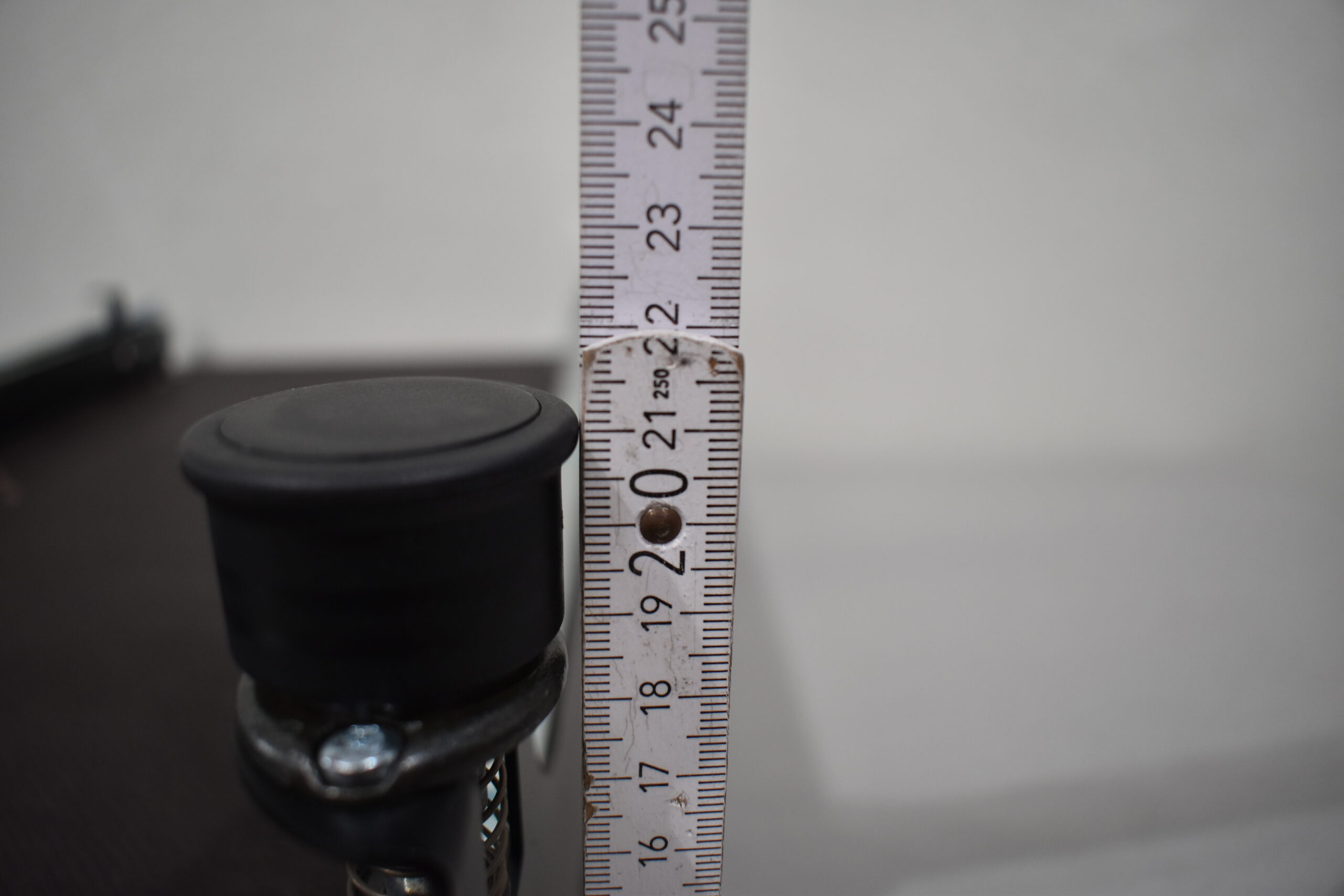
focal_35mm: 27
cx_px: 672
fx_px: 1008
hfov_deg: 67.4
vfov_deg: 47.9
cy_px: 448
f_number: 4
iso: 400
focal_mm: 18
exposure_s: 1/250
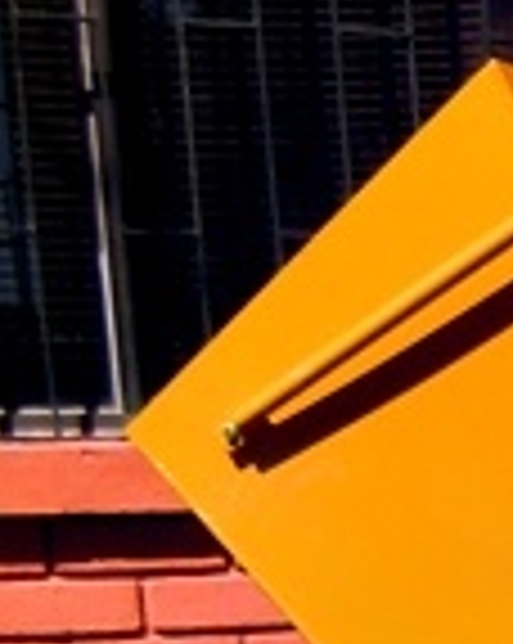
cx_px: 1195
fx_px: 2587
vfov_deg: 13.2
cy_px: 1047
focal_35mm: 136
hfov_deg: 10.0
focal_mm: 5.4
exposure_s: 1/320
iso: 100
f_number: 7
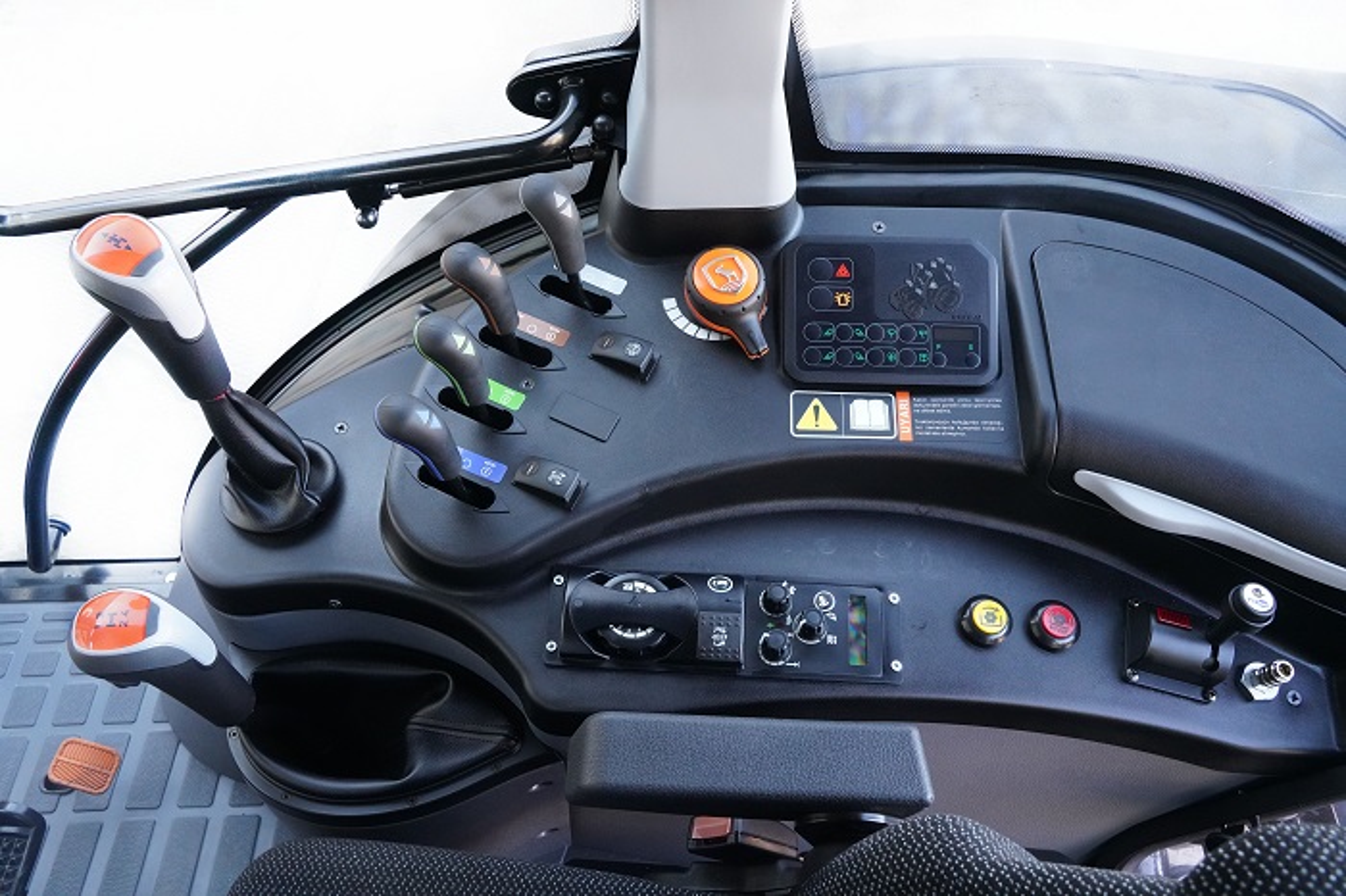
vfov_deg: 43.6
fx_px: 1121
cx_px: 673
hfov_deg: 62.0
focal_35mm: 30
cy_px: 448
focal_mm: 30
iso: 6400
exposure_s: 1/30
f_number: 11
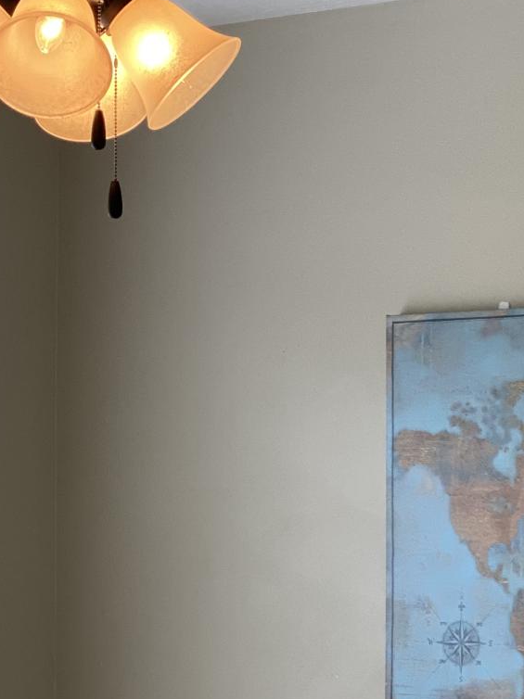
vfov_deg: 14.2
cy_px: 616
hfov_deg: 10.7
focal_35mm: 138
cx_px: 182
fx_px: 2787
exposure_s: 1/120
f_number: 2
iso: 64
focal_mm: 6
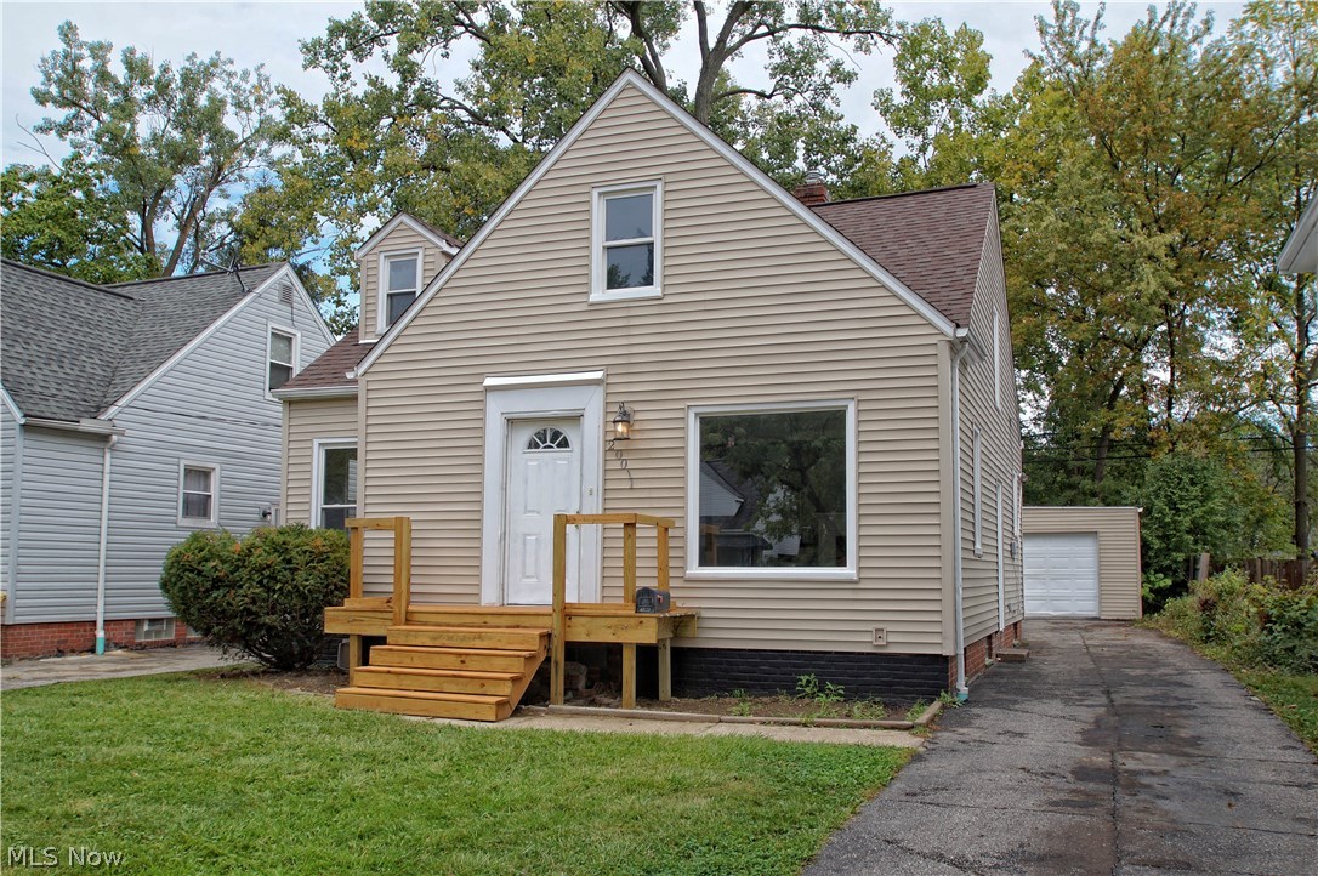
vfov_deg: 47.8
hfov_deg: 67.4
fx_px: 988
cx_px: 659
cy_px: 438
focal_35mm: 27
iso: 100
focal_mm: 18
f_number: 5.6
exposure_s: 1/100
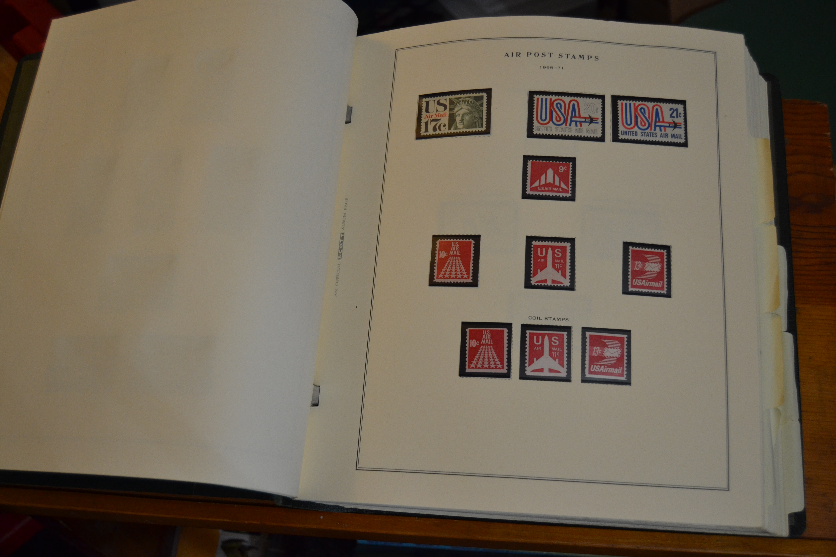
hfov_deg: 49.6
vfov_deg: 34.2
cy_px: 278
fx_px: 906
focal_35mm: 39
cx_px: 418
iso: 900
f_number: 4
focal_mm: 26
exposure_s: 1/60
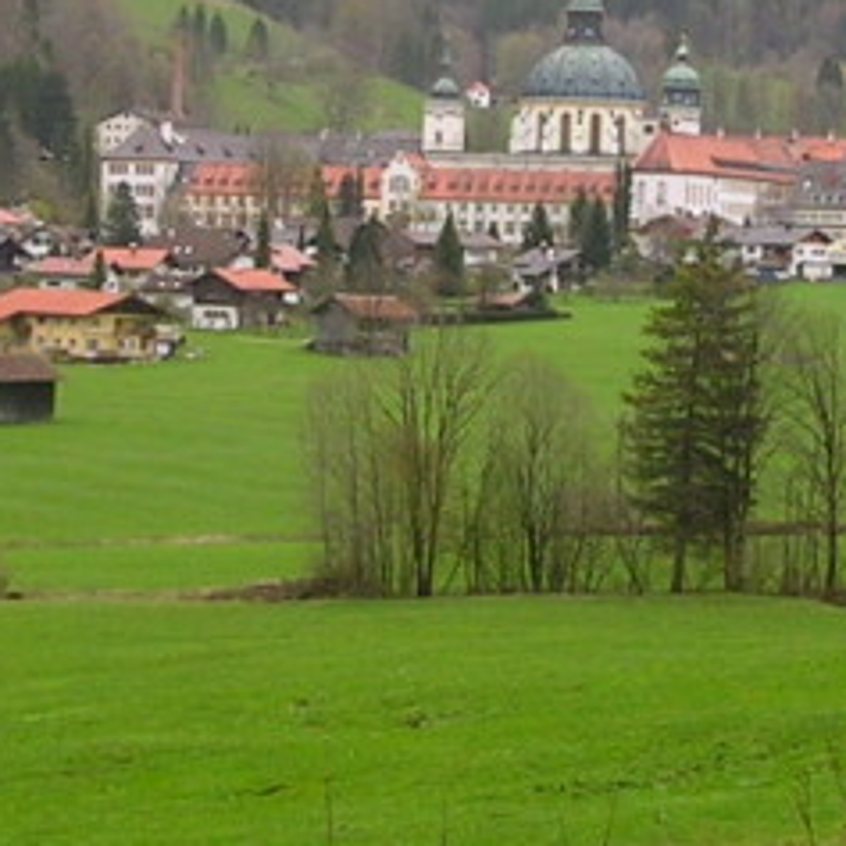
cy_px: 225
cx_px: 496
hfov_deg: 12.0
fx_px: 4009
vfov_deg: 12.0
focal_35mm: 145
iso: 50
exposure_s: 1/185
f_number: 2.8
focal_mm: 5.8
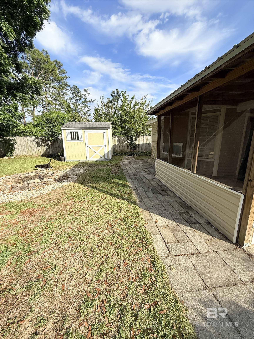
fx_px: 137
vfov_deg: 102.1
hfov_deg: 85.7
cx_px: 127
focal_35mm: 14
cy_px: 170
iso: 50
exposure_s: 1/1285
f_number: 2.2
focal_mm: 2.22
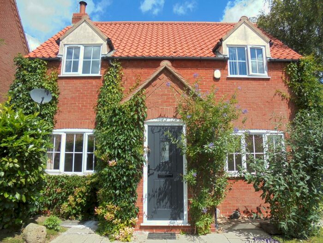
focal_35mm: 26
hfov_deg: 67.3
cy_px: 122
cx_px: 162
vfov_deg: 53.1
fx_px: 243
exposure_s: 1/800
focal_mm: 4.6
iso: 100
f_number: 3.5
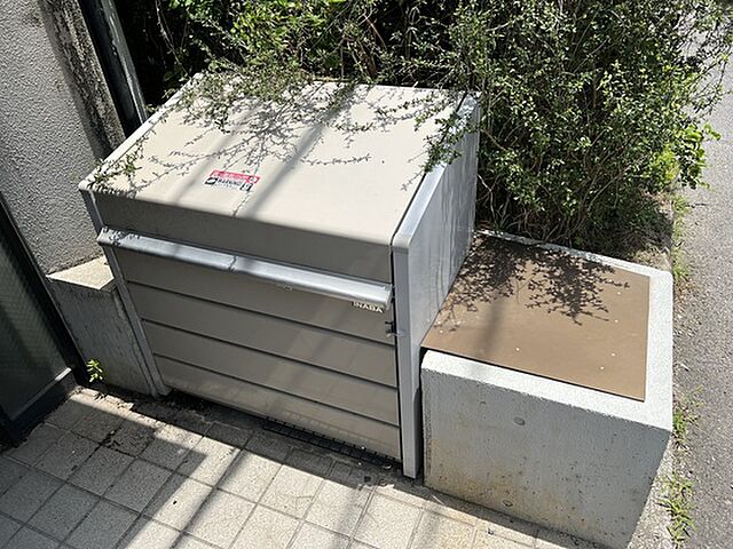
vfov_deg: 53.1
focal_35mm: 26
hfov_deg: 67.3
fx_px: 551
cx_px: 366
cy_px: 274
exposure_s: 1/3968
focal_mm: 5.7
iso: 50
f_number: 1.5
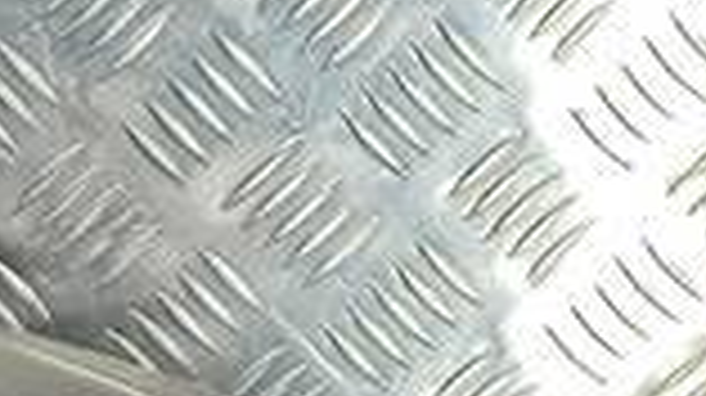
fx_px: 3329
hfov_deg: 10.9
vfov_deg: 6.0
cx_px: -737
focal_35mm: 178
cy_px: 1404
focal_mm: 4.6
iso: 64
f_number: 1.8
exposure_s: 1/50
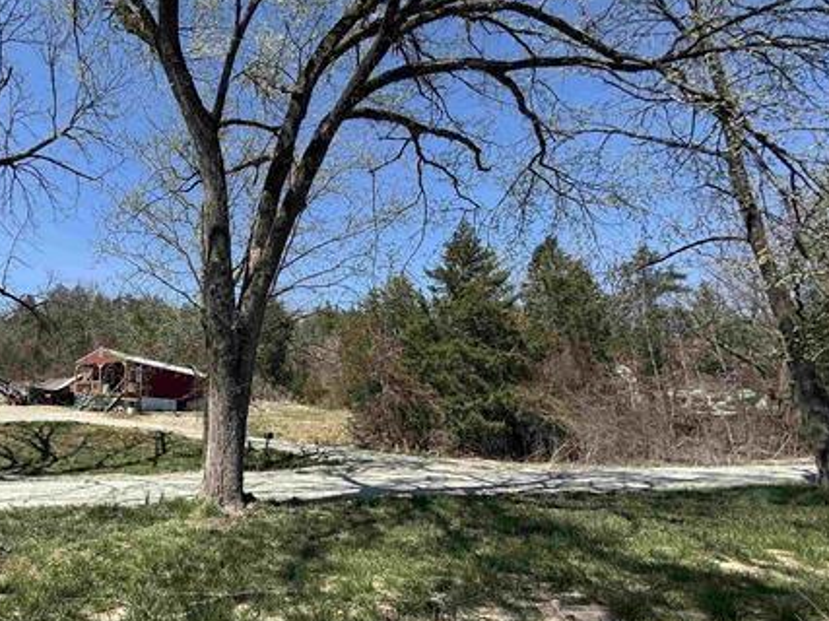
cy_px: 363
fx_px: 503
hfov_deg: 74.0
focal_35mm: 21
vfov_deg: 63.0
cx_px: 217
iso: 50
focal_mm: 2.22
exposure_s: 1/1368
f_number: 2.2
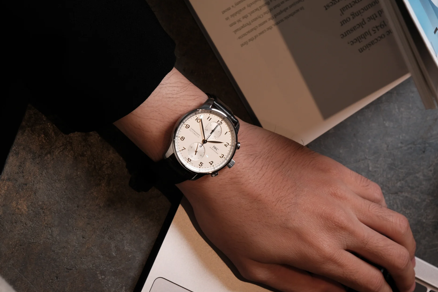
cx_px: 219
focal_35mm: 115
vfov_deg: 11.9
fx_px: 1399
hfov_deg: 17.8
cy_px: 140
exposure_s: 1/100
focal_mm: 56
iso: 320
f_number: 5.6
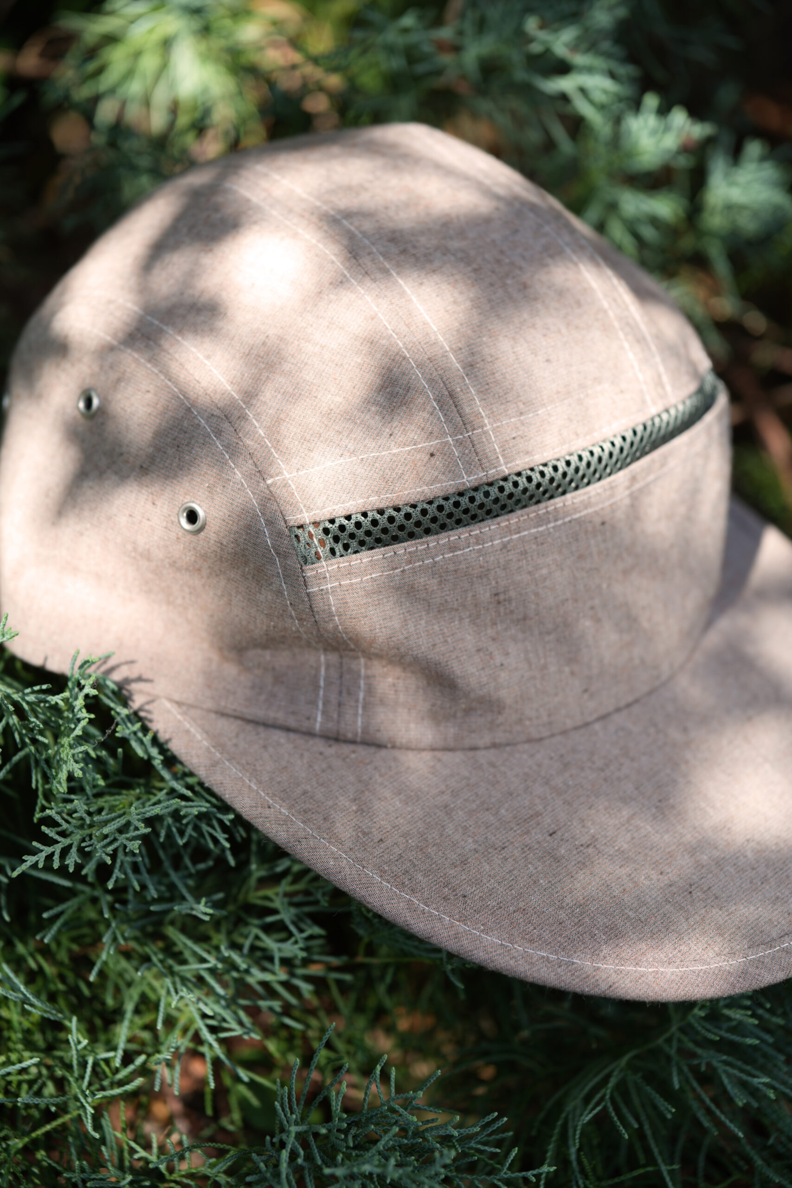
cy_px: 594
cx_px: 396
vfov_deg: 39.6
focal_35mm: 50
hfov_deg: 27.0
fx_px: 1650
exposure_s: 1/100
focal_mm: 50
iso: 100
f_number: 4
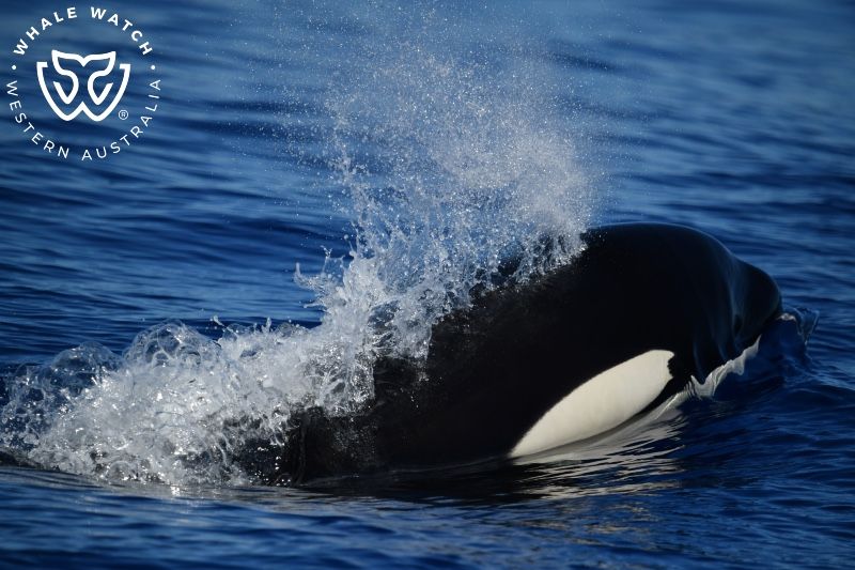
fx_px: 14246
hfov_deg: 3.4
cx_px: 428
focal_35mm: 600
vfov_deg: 2.3
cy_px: 285
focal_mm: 600
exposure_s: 1/8000
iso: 640
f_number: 6.3
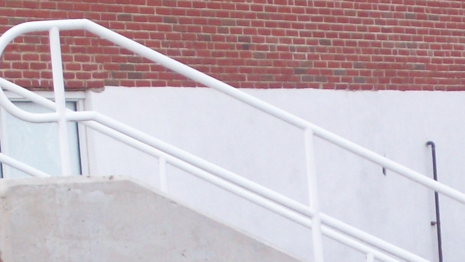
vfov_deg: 5.0
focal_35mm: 239
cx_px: 416
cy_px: 379
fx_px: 2947
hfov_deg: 9.0
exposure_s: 1/127
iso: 80
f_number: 4.3
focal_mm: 14.3
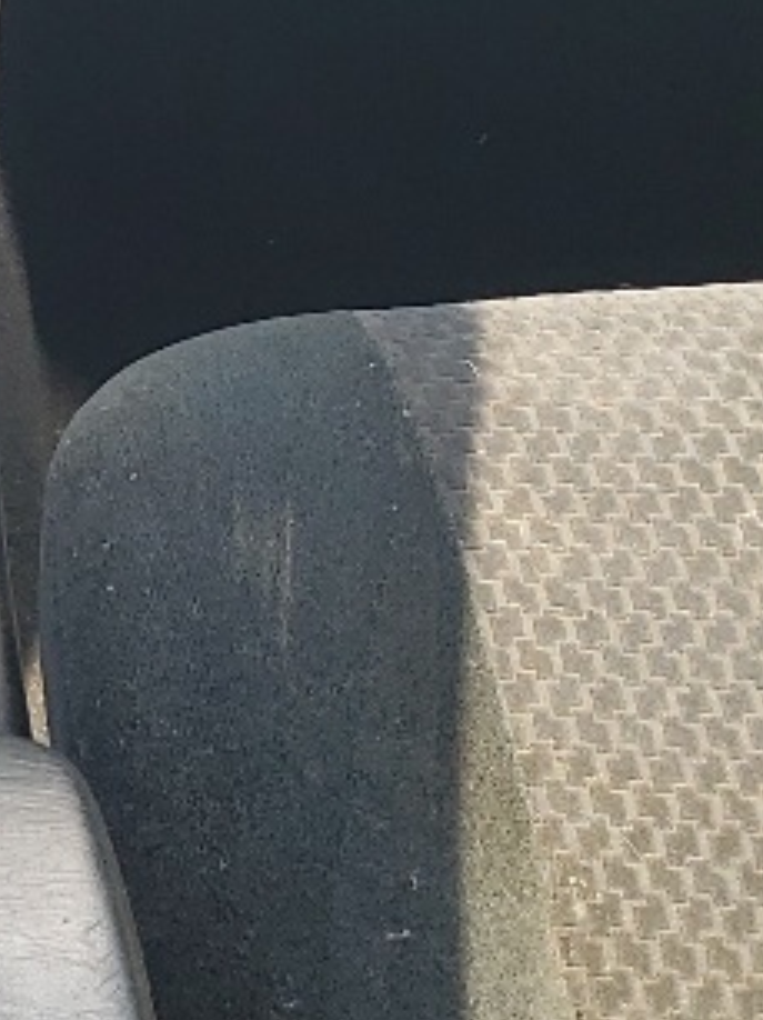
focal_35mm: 136
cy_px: 147
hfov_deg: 10.5
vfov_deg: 14.4
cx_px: -367
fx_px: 4003
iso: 50
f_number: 1.5
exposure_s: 1/172
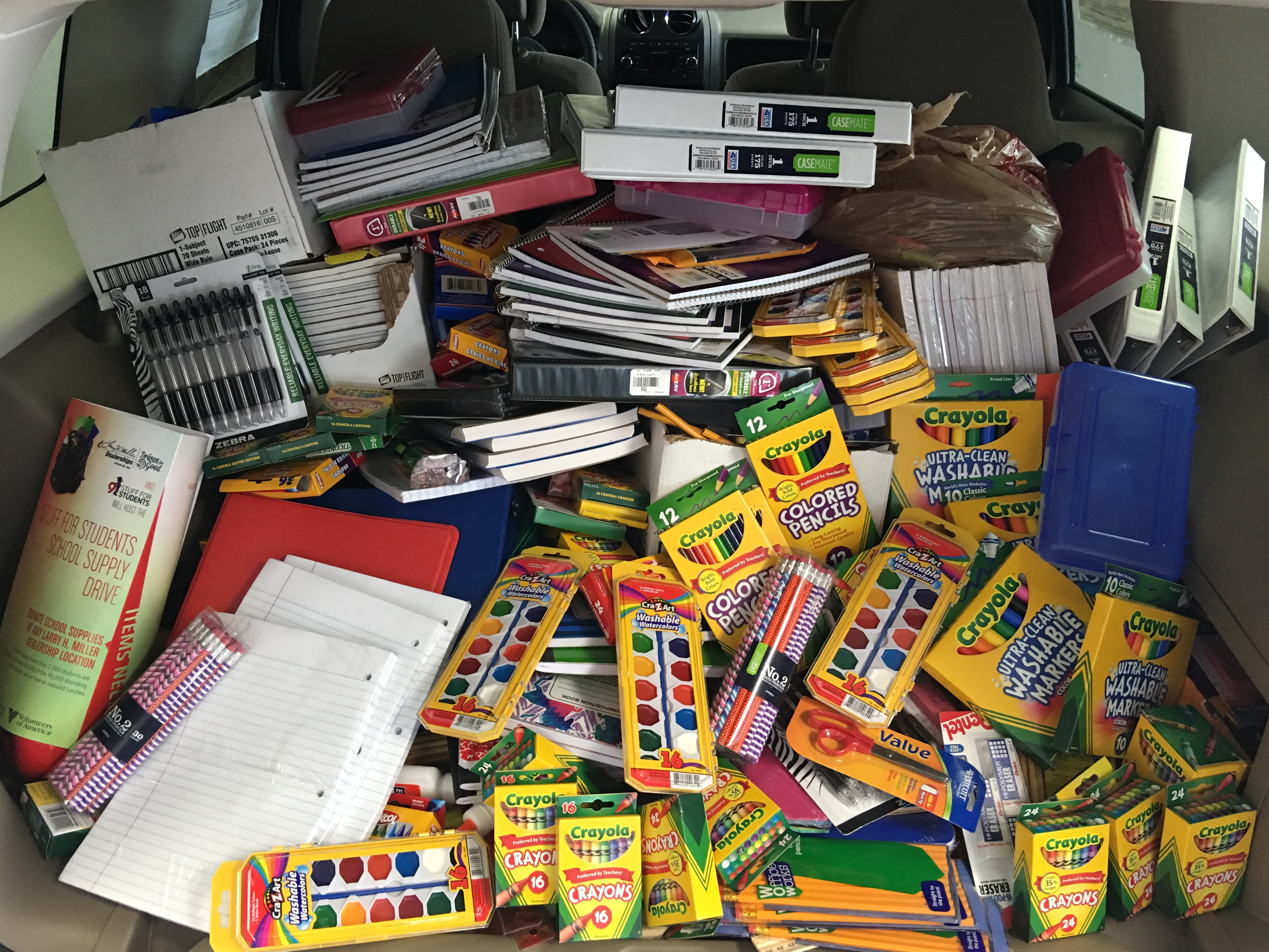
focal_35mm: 30
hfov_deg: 60.0
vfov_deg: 46.8
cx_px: 636
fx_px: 1100
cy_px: 485
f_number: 2.2
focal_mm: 4.15
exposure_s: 1/15
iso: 64
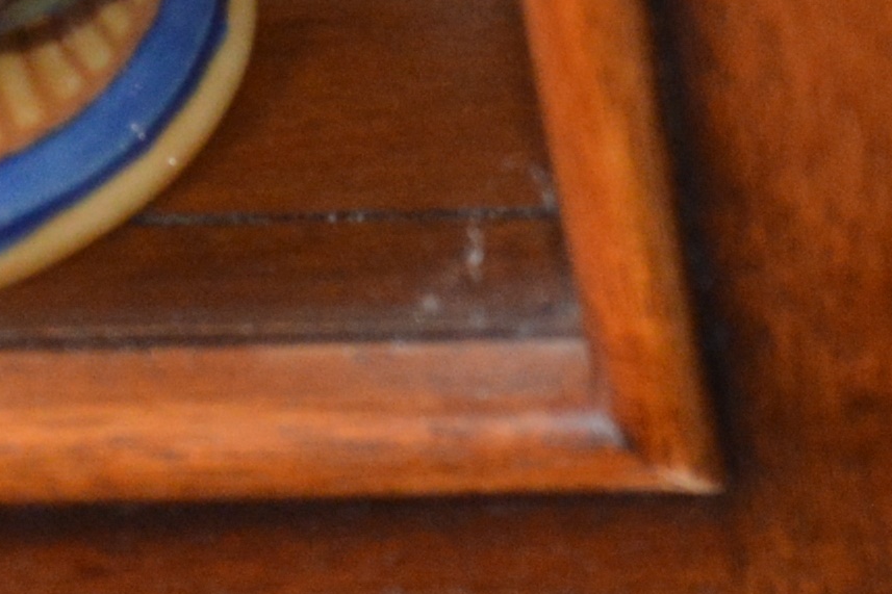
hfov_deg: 8.7
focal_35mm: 231
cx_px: 1432
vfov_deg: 5.7
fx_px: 5722
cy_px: 1598
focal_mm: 22
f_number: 3.5
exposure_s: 1/60
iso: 1100
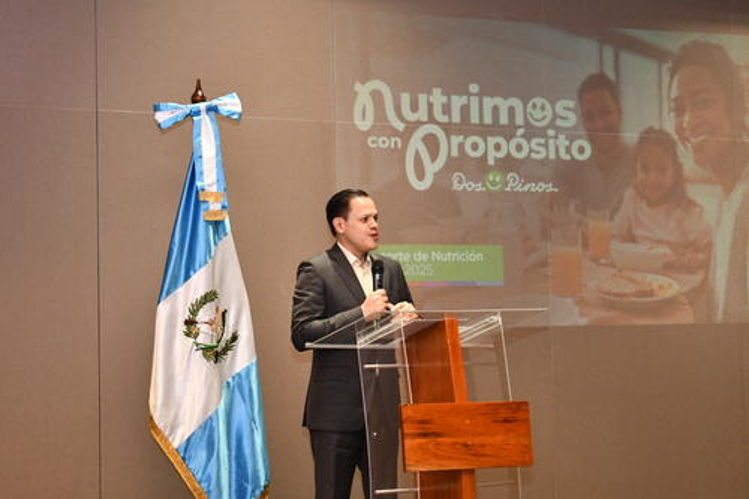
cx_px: 374
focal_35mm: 82
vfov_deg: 16.6
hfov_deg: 24.8
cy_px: 250
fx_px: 1705
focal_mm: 55
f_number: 5.6
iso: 2500
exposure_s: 1/60
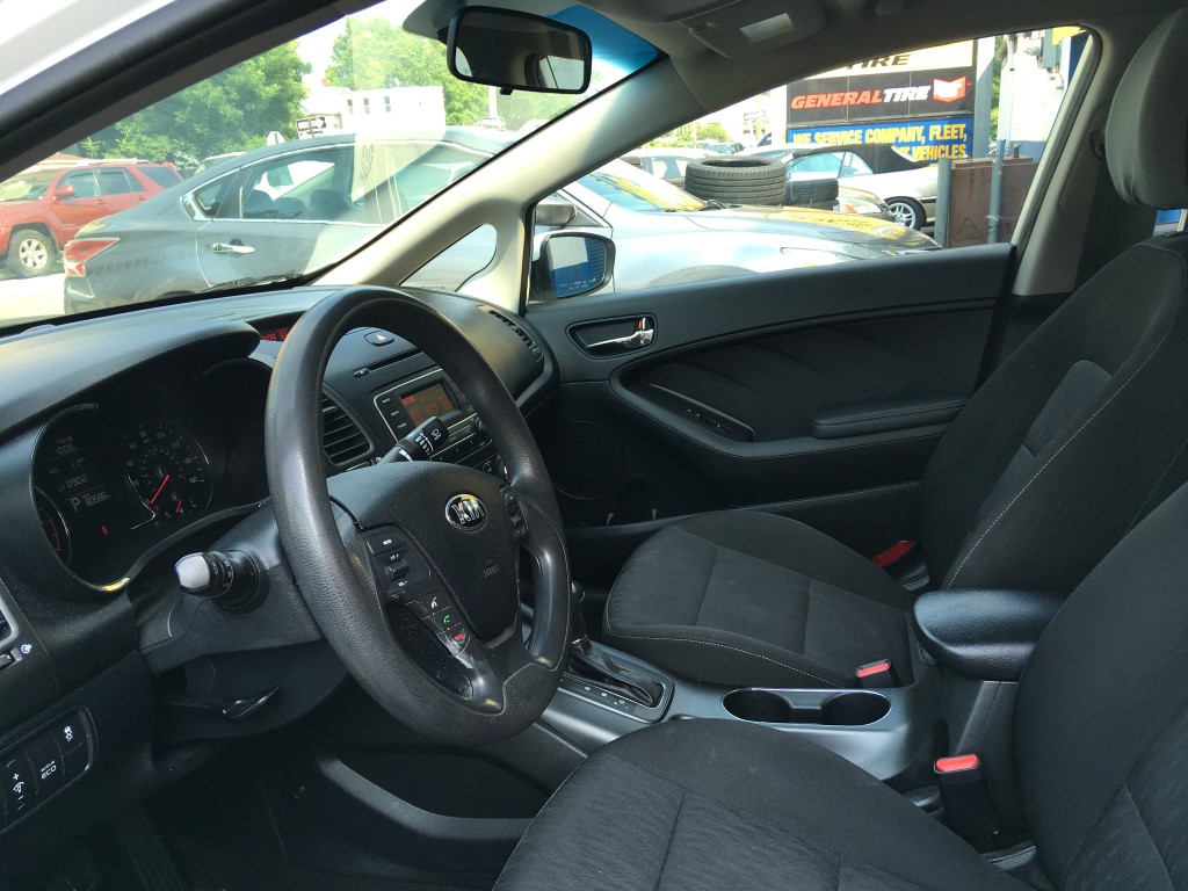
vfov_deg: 48.2
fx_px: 995
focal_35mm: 29
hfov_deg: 61.7
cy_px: 446
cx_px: 594
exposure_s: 1/121
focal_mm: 4.15
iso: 25
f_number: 2.2
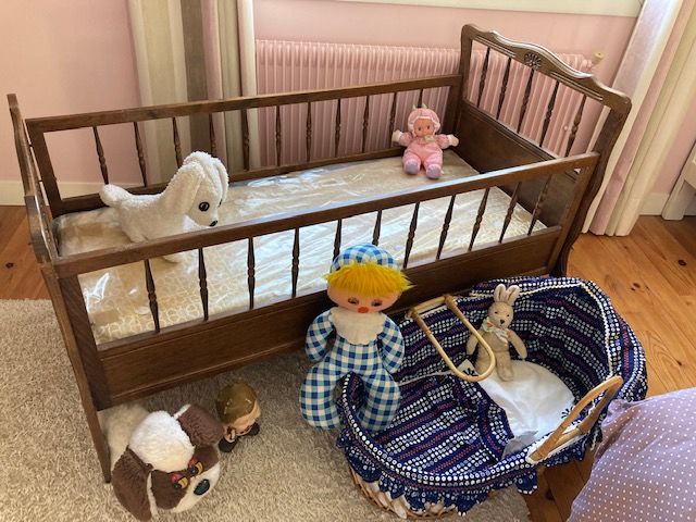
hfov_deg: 63.4
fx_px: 563
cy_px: 261
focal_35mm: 28
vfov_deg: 49.7
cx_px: 348
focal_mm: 3.99
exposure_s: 1/60
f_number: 1.8
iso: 100
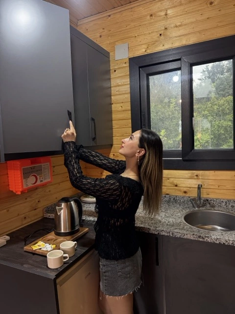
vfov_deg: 71.6
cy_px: 157
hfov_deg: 56.8
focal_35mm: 24
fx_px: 217
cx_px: 118
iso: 500
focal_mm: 6.76
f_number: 1.78
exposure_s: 1/50
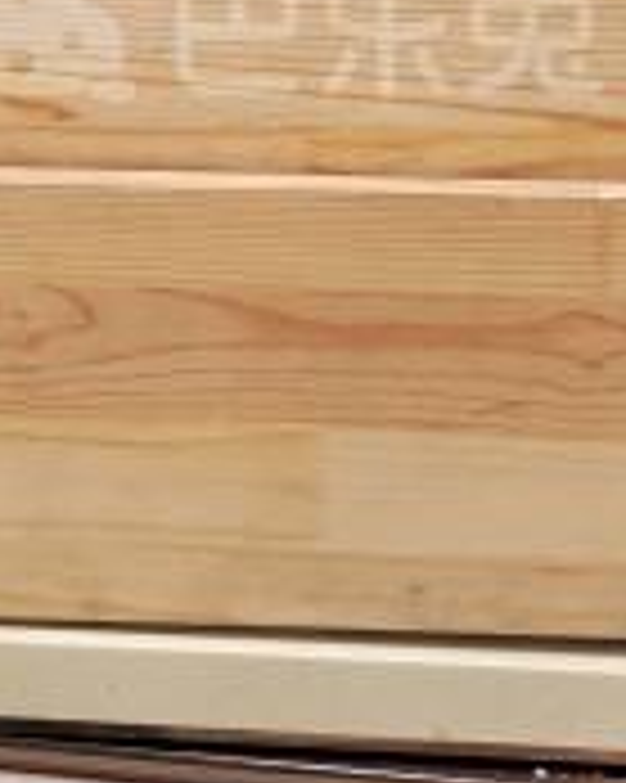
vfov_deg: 10.4
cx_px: 243
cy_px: -18
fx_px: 4265
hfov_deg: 8.4
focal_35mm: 184
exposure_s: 1/100
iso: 513
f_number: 1.88
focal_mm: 5.59
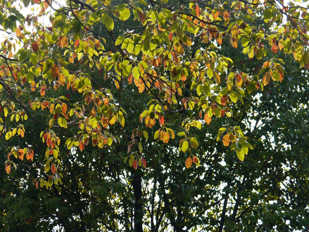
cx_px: 154
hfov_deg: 23.3
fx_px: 750
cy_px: 116
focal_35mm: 84
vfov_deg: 17.6
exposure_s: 1/160
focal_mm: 42
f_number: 6.3
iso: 160
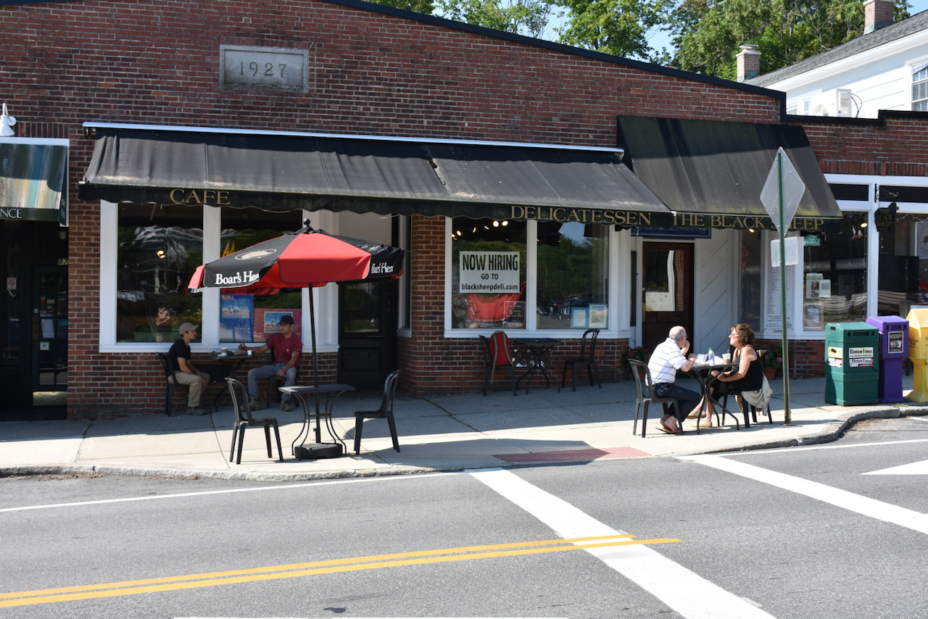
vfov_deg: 29.9
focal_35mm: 45
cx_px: 464
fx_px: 1160
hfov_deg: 43.6
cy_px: 310
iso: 280
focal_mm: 30
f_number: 8
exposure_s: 1/500
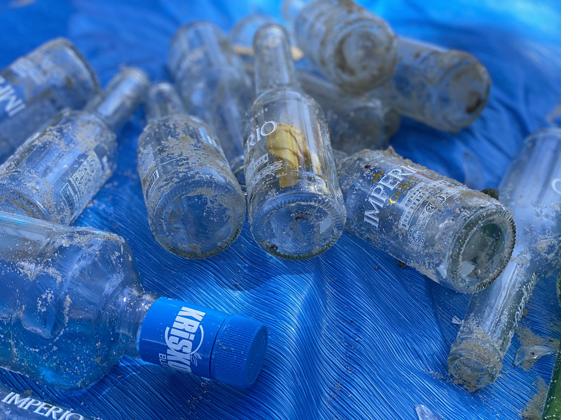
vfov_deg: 28.0
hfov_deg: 36.8
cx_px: 280
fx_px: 843
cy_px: 210
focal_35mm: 52
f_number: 2
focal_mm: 6
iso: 20
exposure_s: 1/410
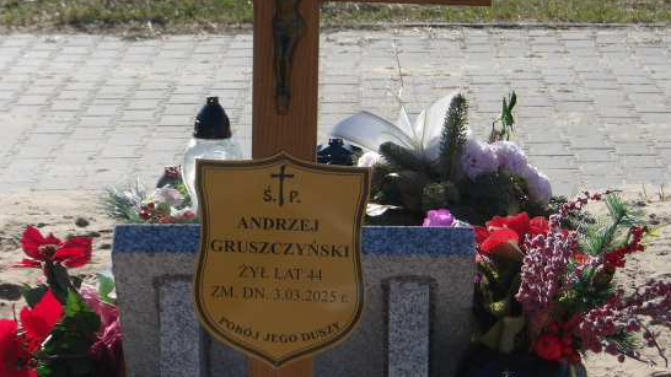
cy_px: 243
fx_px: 2455
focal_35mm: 138
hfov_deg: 15.6
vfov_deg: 8.8
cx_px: 292
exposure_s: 1/321
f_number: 6.6
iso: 100
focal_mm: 19.6
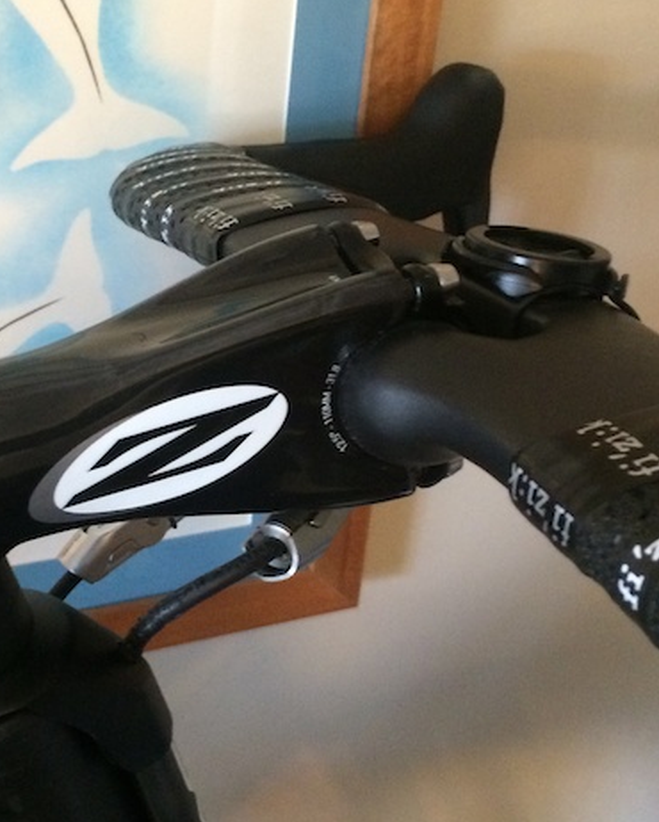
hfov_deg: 30.7
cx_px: 233
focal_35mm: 49
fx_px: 1194
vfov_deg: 38.0
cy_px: 409
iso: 320
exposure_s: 1/15
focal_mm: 4.15
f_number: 2.2
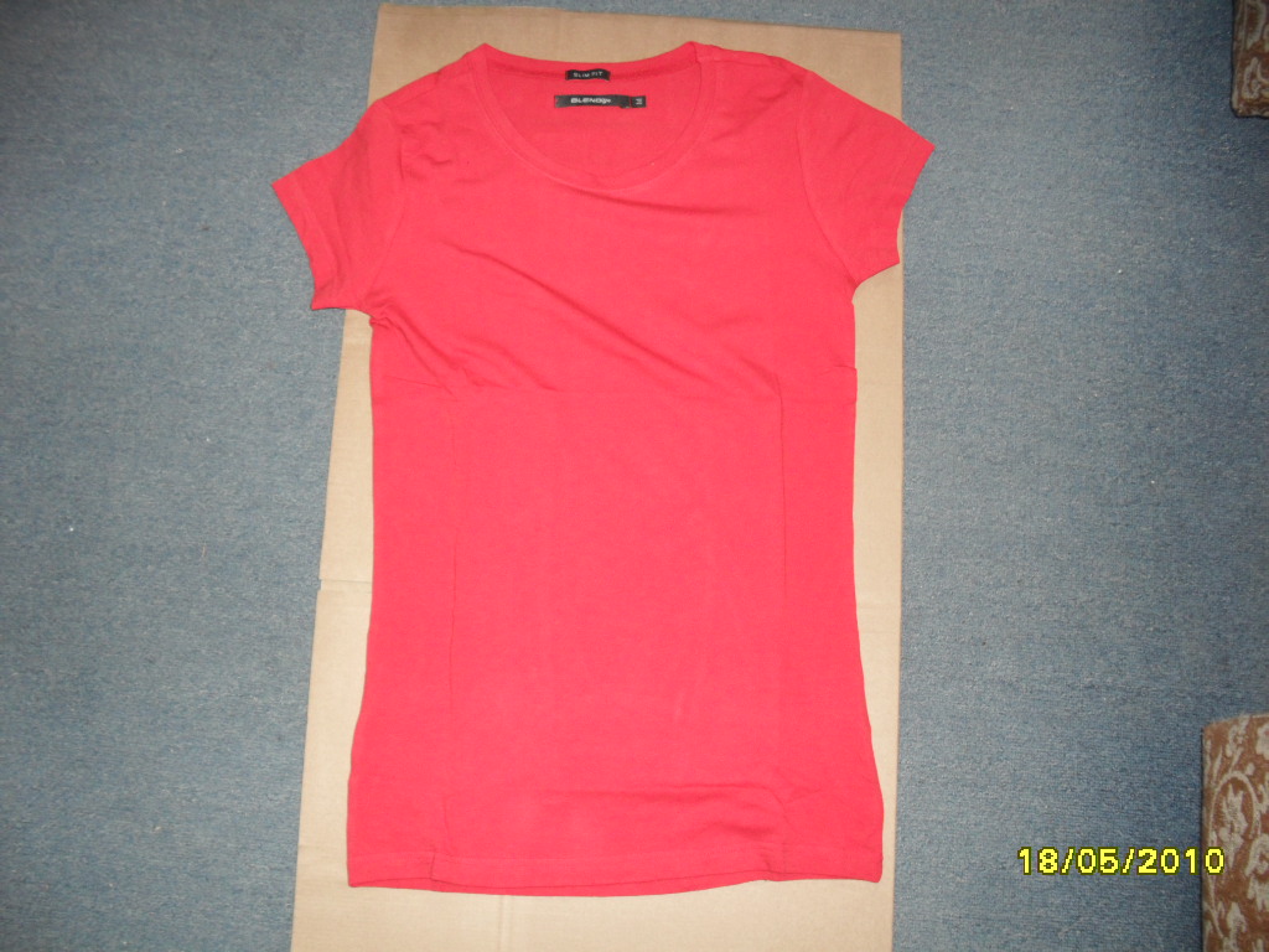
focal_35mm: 35
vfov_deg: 40.7
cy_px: 476
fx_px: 1283
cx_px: 634
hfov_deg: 52.6
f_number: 3.2
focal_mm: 6.3
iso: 200
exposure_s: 1/45
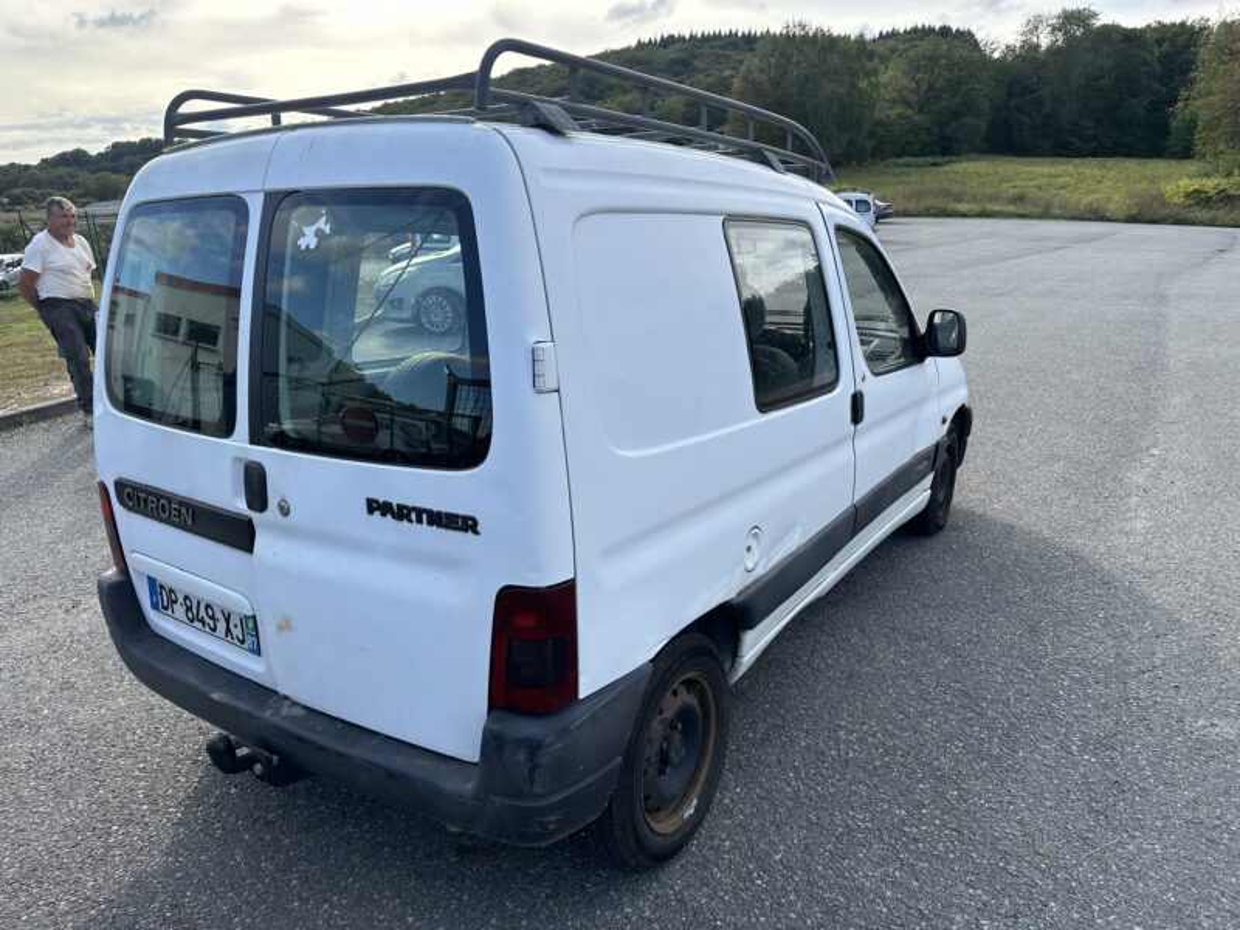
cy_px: 465
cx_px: 620
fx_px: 860
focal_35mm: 24
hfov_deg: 71.6
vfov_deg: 56.8
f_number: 1.78
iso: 80
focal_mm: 6.86
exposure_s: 1/1779
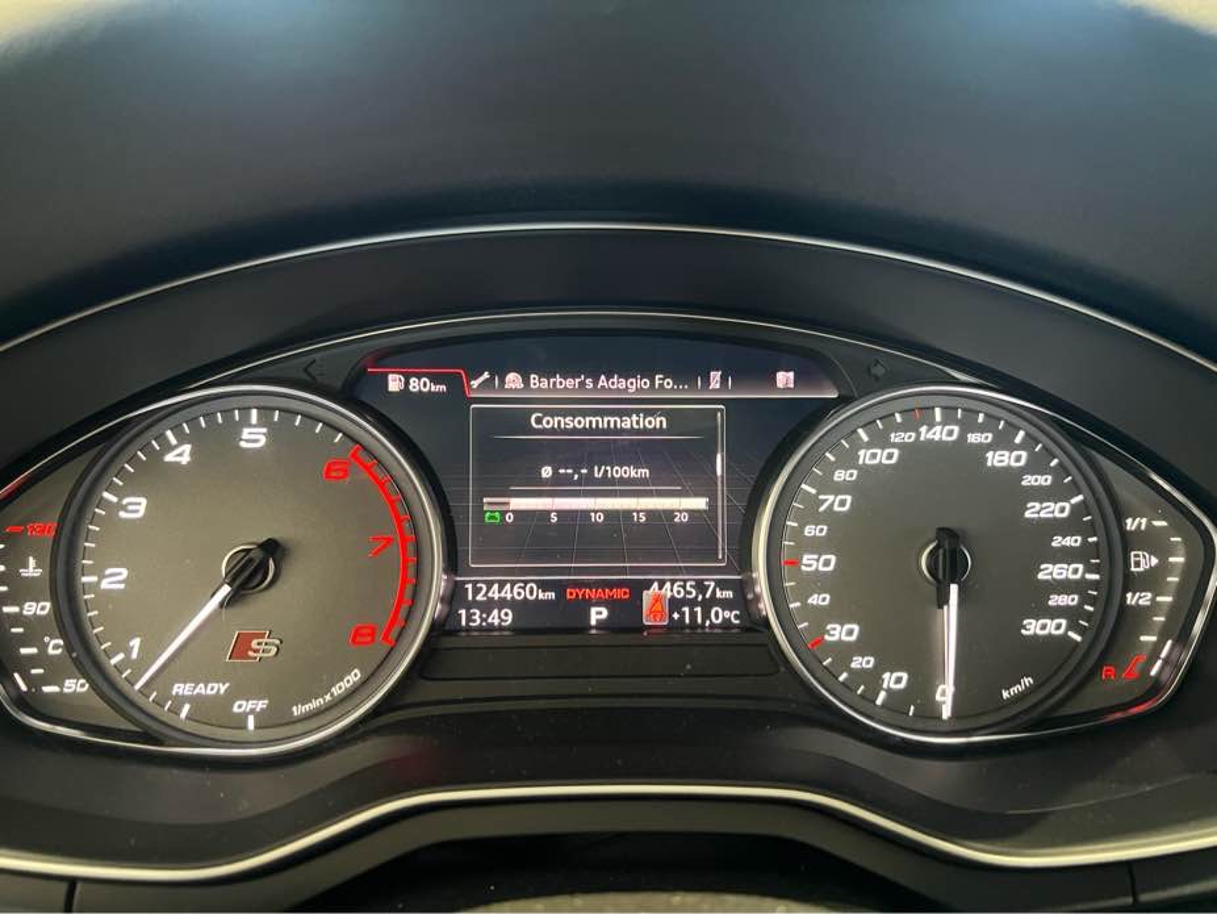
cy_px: 457
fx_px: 914
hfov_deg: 67.3
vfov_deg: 53.1
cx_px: 608
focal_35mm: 26
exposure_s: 1/37
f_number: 1.5
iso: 500
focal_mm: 5.7
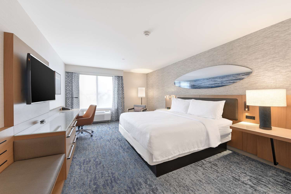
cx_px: 146
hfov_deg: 104.2
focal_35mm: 14
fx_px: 113
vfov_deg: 81.2
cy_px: 97
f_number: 9
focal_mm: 14
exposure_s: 1/25
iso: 320
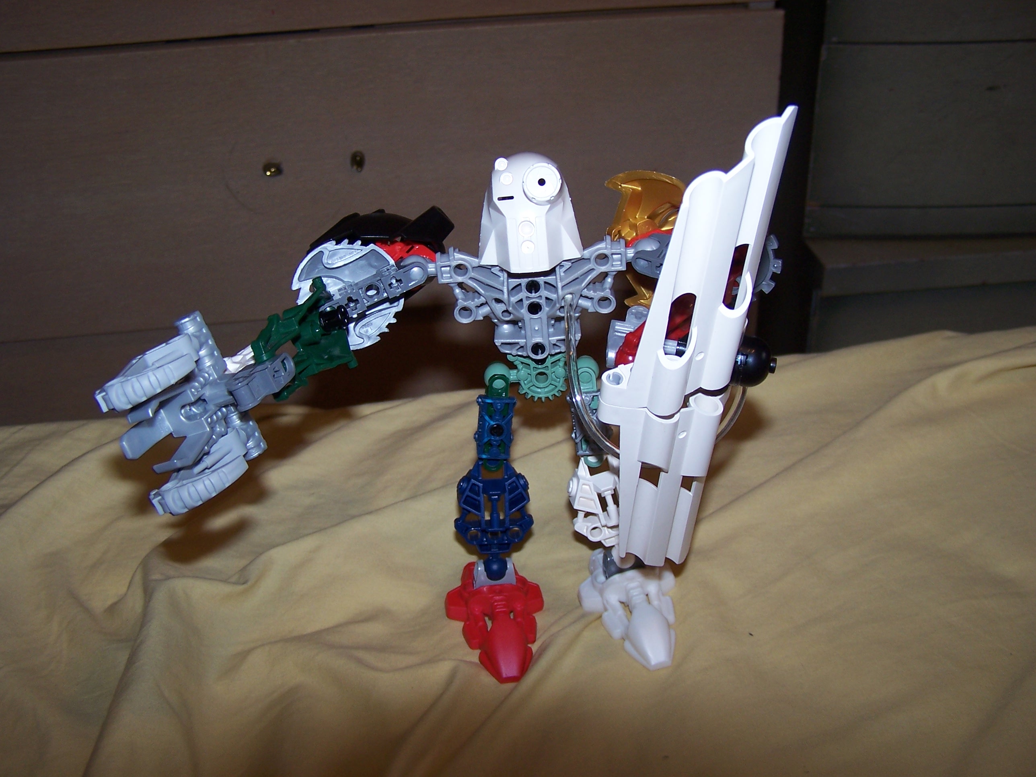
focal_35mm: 38
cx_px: 518
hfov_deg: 49.0
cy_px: 388
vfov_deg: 37.7
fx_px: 1137
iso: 80
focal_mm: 6.3
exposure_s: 1/60
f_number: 2.8
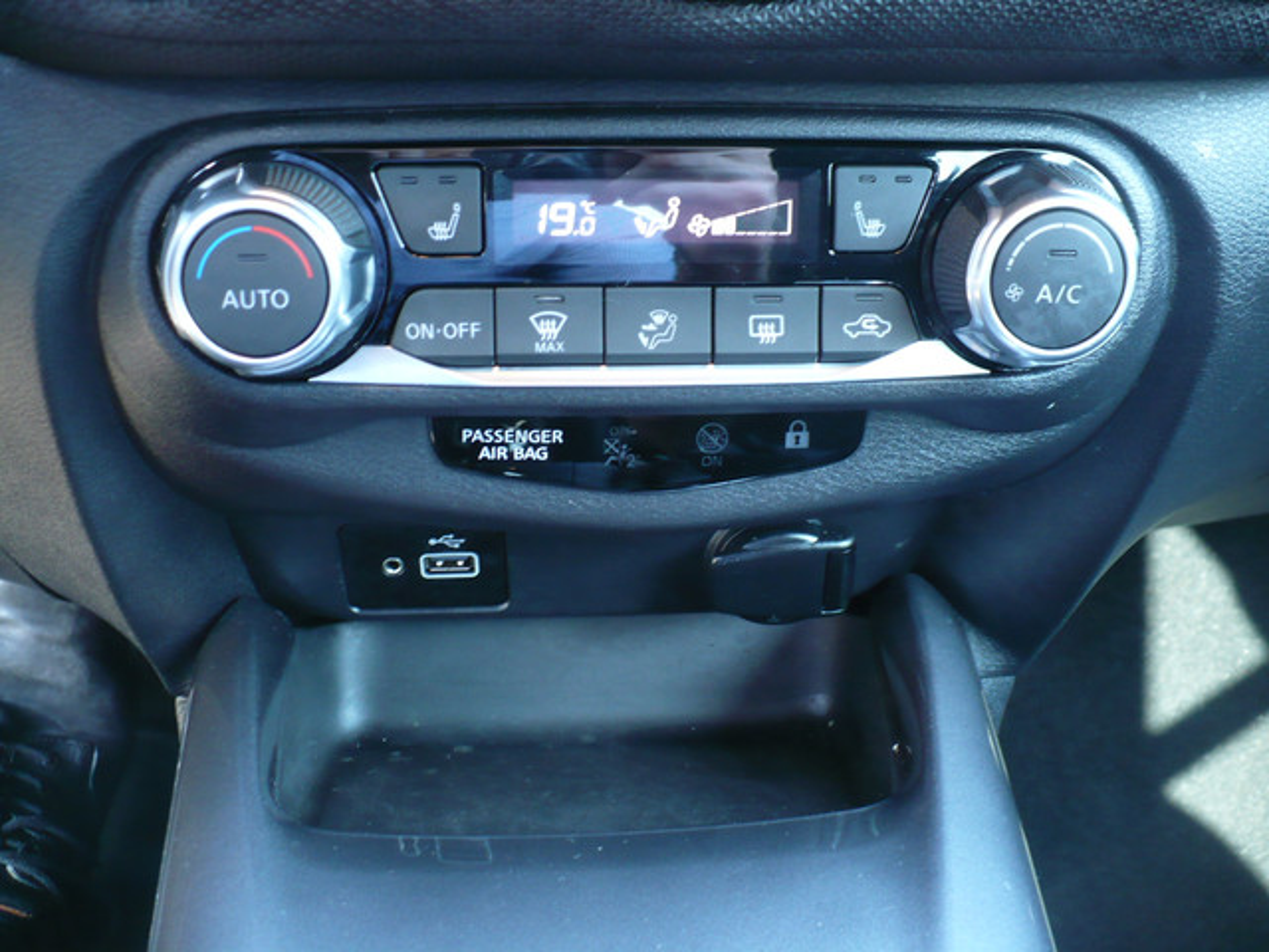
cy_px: 476
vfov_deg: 38.7
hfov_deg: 50.1
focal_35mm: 37
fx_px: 1356
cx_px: 634
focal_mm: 6.1
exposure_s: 1/8
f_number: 2.8
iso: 200
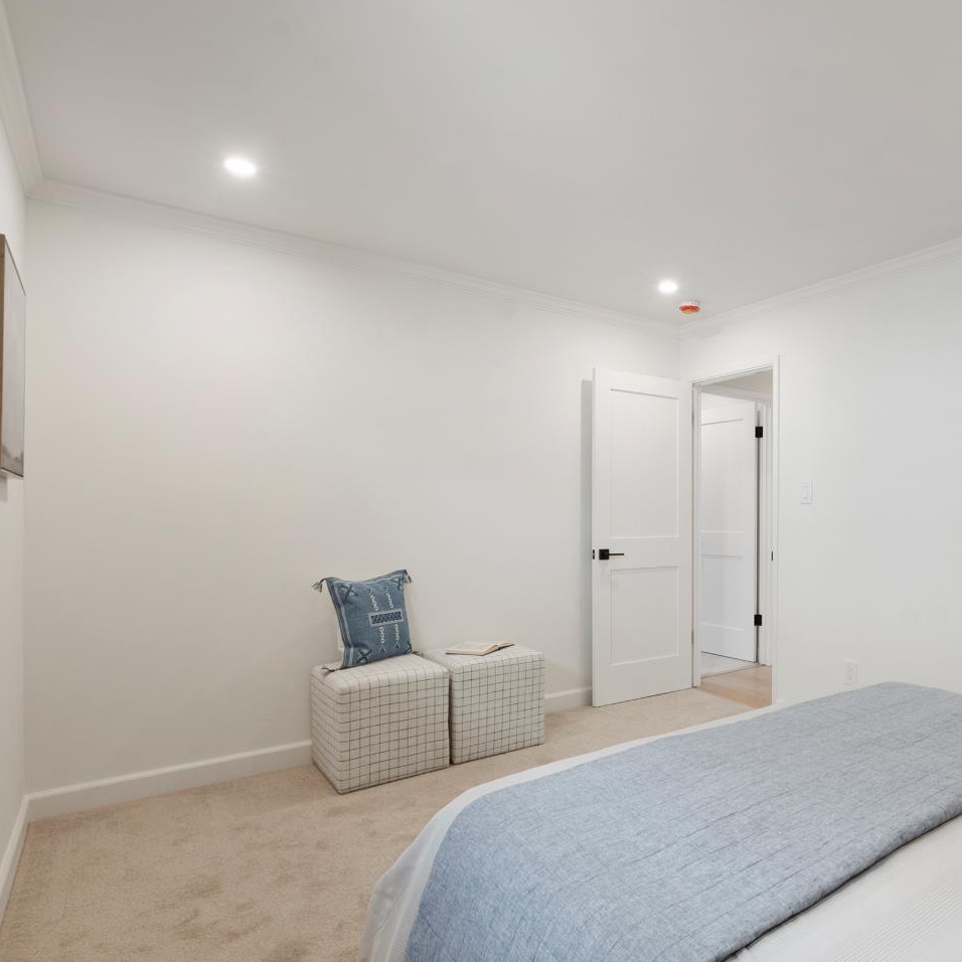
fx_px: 629
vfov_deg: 74.8
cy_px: 477
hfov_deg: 71.7
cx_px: 670
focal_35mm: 20
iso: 250
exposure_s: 1/5
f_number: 8
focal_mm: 10
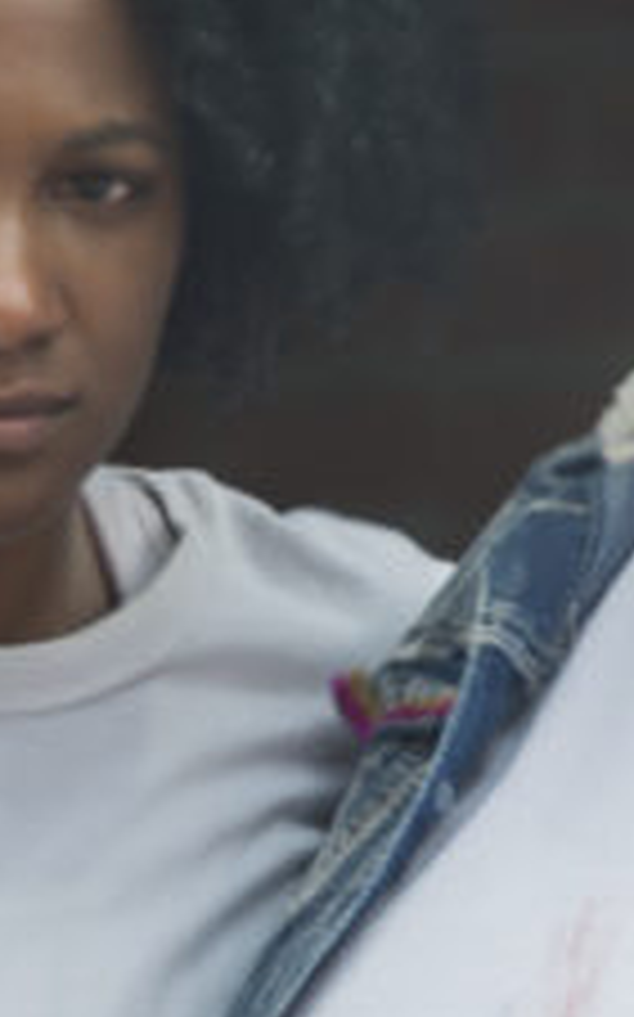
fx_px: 22366
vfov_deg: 2.6
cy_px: 522
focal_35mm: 808
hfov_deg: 1.6
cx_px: 171
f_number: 4
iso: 160
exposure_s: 1/125
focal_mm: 175
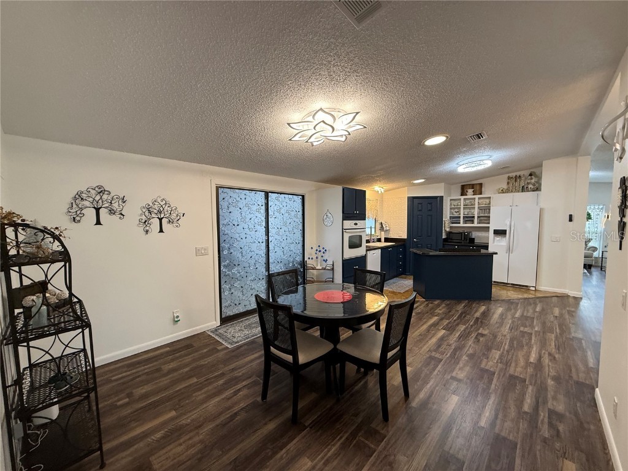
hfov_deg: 102.1
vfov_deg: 85.7
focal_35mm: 14
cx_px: 314
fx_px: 254
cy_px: 236
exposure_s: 1/65
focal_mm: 2.22
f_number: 2.2
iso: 200
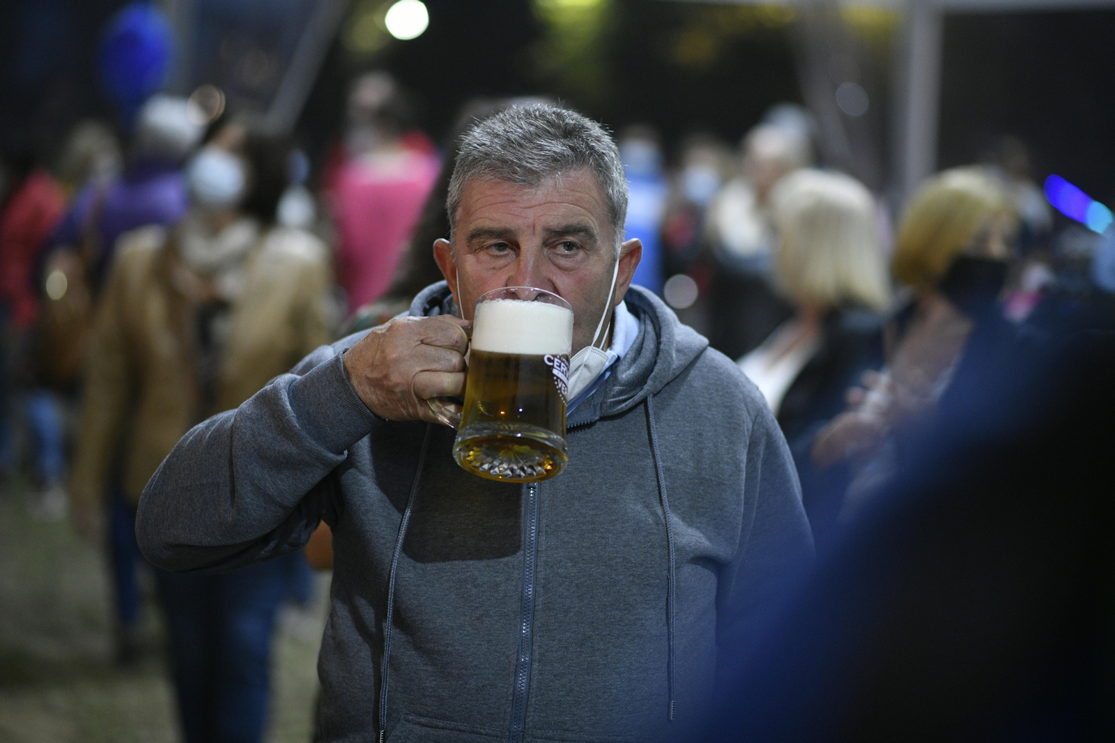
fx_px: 2632
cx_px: 558
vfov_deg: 16.1
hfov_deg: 23.9
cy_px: 372
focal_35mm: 85
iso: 1600
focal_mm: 85
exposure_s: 1/125
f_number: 2.2
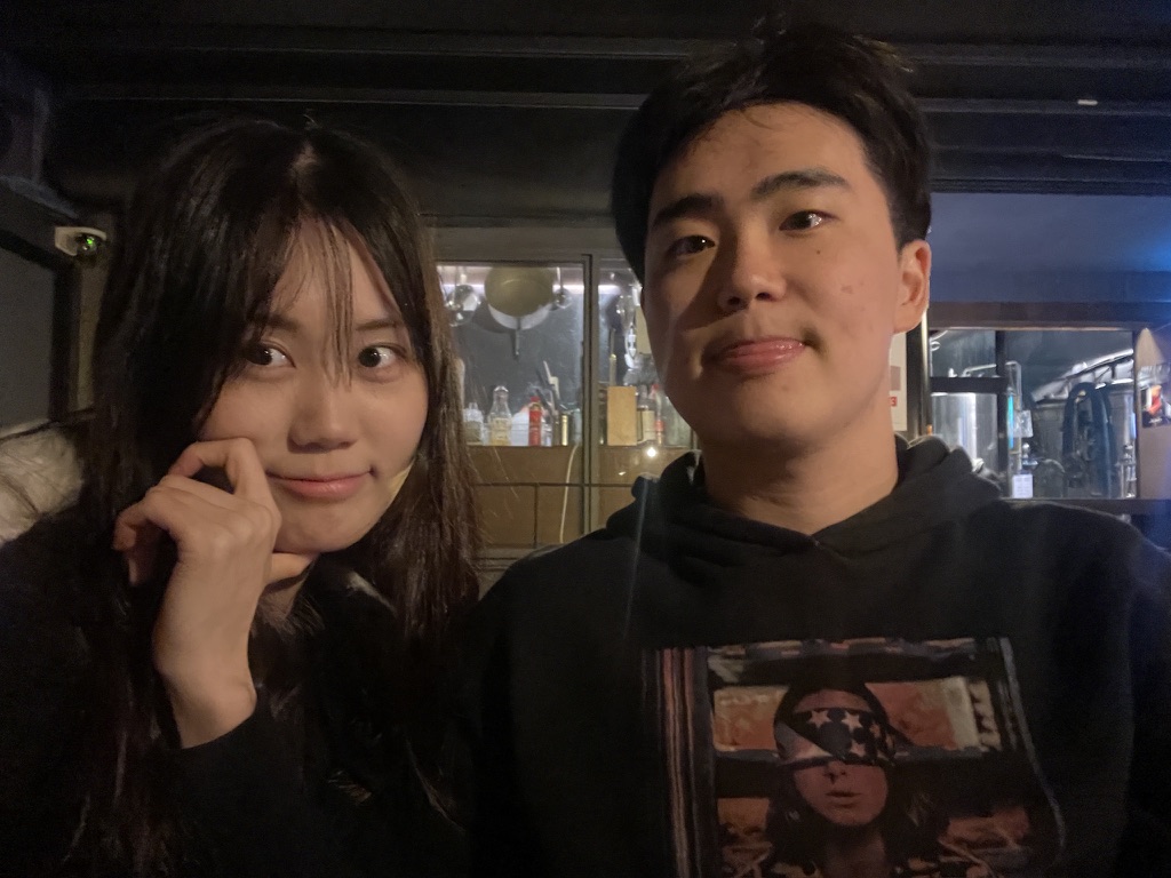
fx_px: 778
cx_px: 586
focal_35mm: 23
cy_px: 439
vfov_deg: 58.9
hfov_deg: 73.9
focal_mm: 2.71
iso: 1250
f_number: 2.2
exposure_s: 1/15
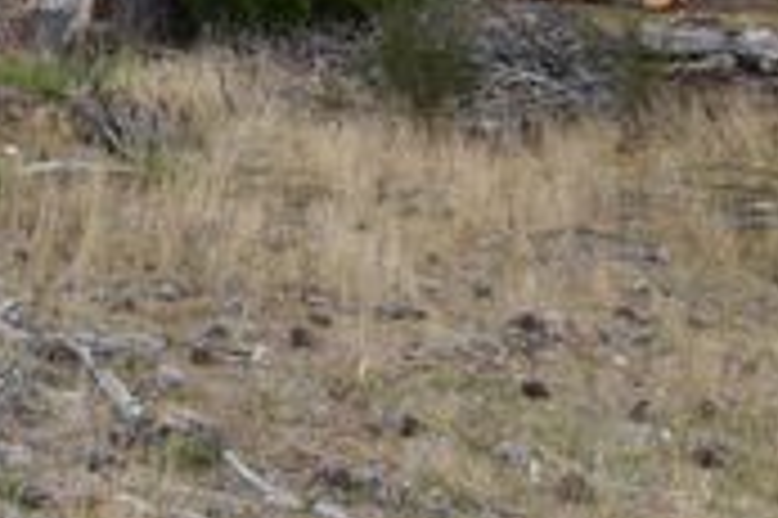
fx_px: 1497
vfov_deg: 19.0
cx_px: 0
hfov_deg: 27.5
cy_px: -2
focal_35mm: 69
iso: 100
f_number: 6.3
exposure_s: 1/160
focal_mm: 17
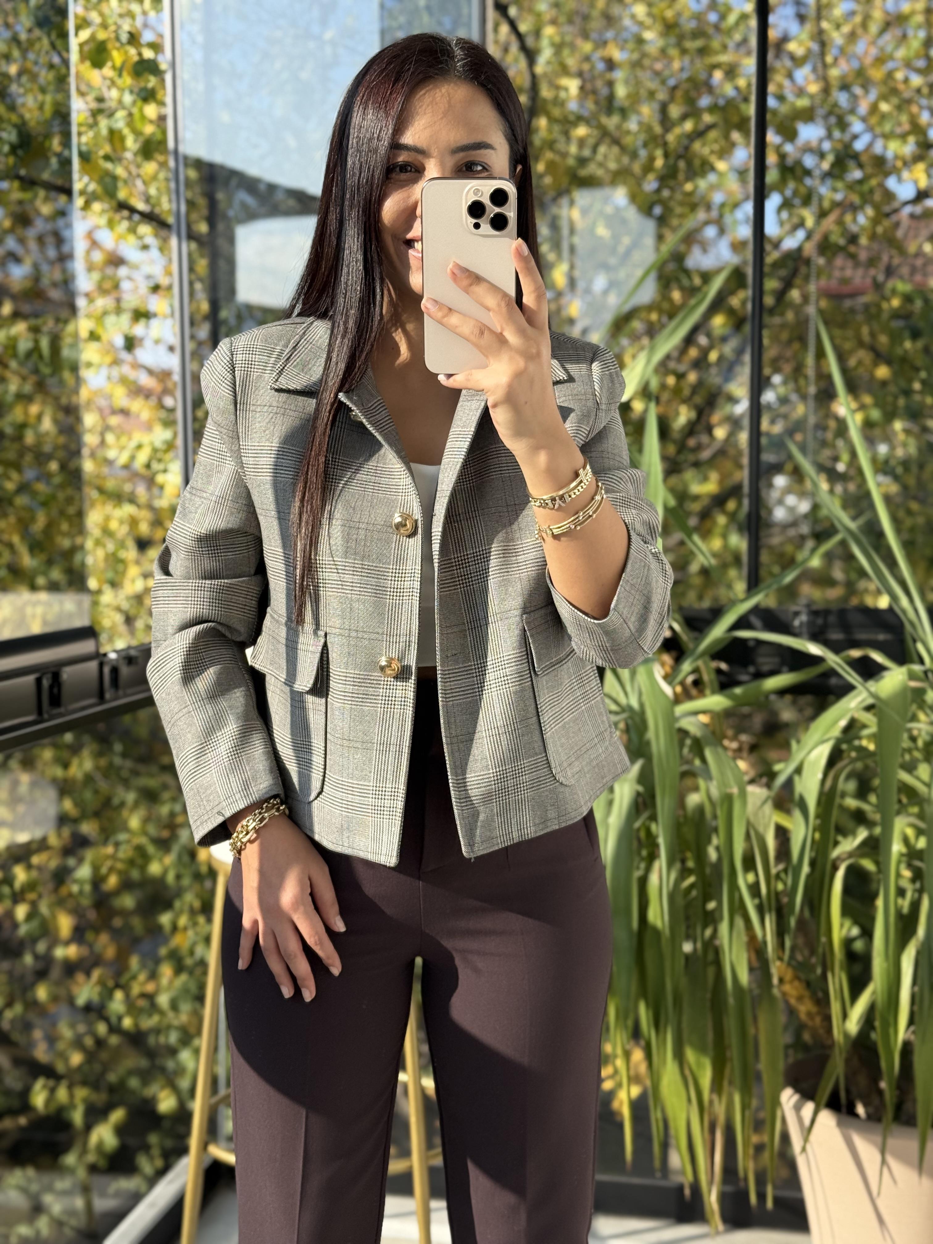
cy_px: 622
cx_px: 466
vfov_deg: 39.7
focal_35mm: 48
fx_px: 1725
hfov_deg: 30.3
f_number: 1.78
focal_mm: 6.76
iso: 80
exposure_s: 1/1242
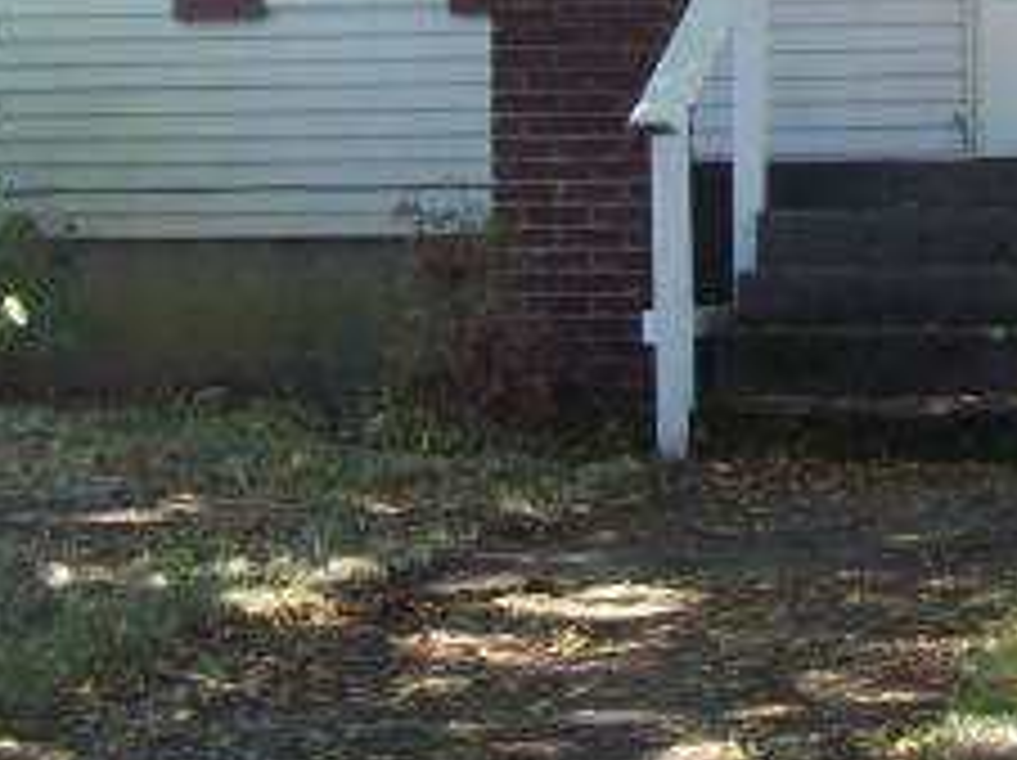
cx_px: 1134
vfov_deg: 14.0
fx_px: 2994
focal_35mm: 102
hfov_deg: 18.5
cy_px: -189
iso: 80
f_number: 2.7
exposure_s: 1/97.7
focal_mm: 6
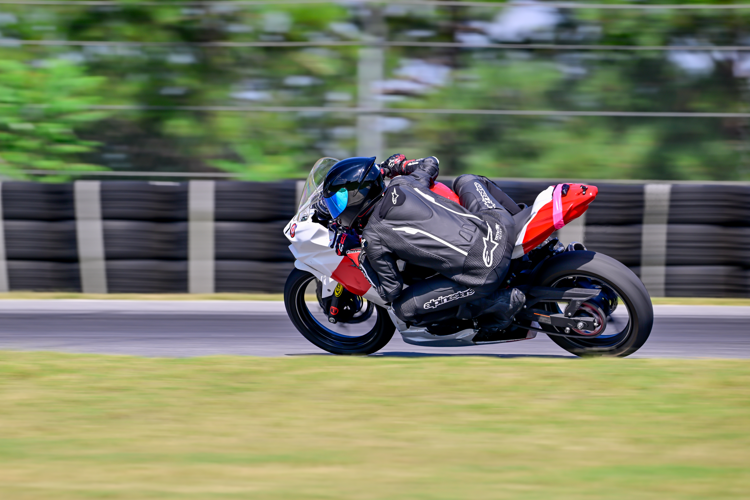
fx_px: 8333
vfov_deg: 3.4
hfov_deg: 5.2
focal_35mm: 400
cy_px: 250
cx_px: 375
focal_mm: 400
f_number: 6.3
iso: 100
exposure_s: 1/160
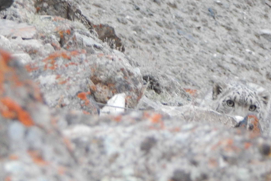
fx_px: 4840
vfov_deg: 2.1
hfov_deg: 3.2
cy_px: 14
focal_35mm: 643
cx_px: 167
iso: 560
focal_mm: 56.5
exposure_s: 1/30
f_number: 5.7
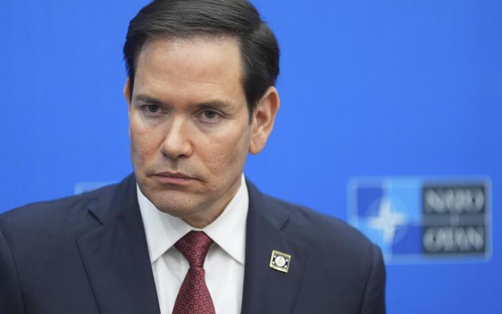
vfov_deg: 6.4
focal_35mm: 205
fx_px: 2805
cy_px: 148
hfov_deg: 10.2
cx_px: 252
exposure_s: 1/320
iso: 4000
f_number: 2.8
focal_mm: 200
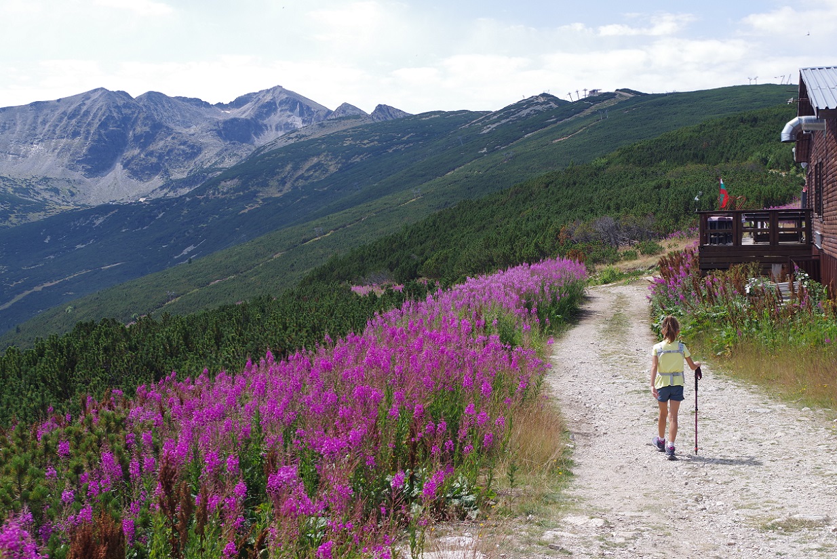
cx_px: 418
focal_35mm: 49
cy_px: 280
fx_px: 1140
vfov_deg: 27.6
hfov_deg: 40.3
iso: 100
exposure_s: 1/200
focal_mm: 32.5
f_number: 6.3
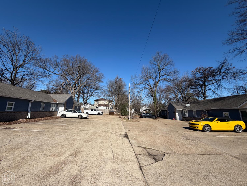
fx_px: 100
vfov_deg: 85.7
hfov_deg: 102.1
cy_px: 93
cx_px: 124
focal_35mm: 14
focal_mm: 2.22
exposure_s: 1/901
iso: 20
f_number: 2.2
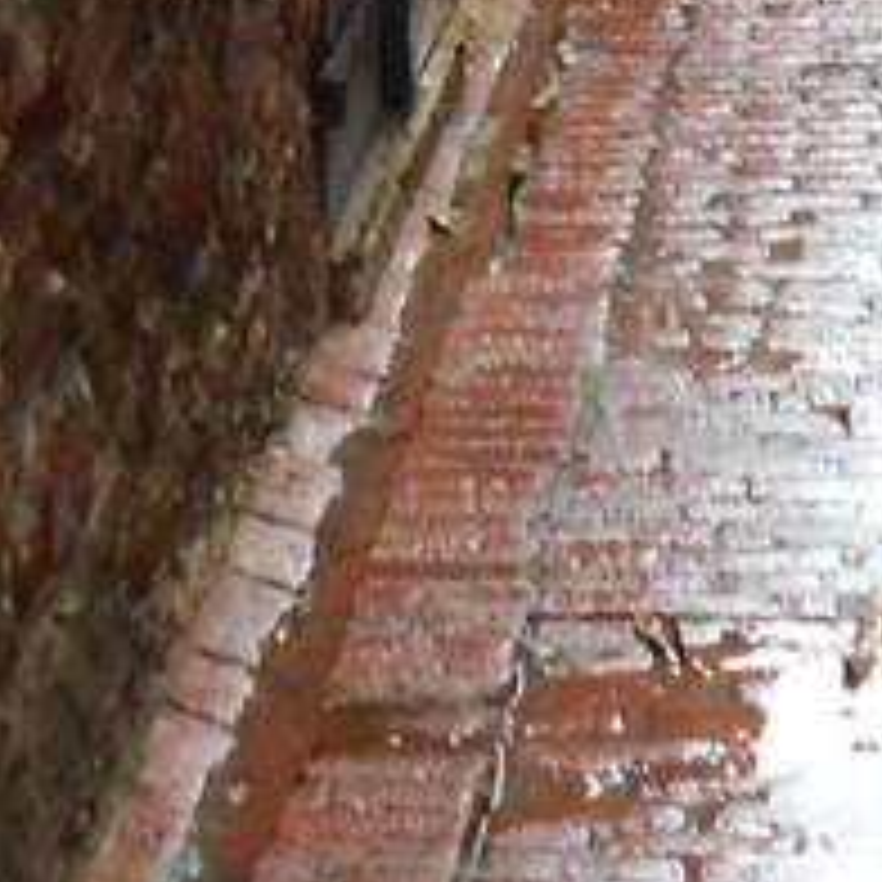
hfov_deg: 11.6
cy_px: -1184
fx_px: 4324
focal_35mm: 150
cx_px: 706
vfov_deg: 10.2
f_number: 3.5
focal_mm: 4.6
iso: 125
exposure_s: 1/30
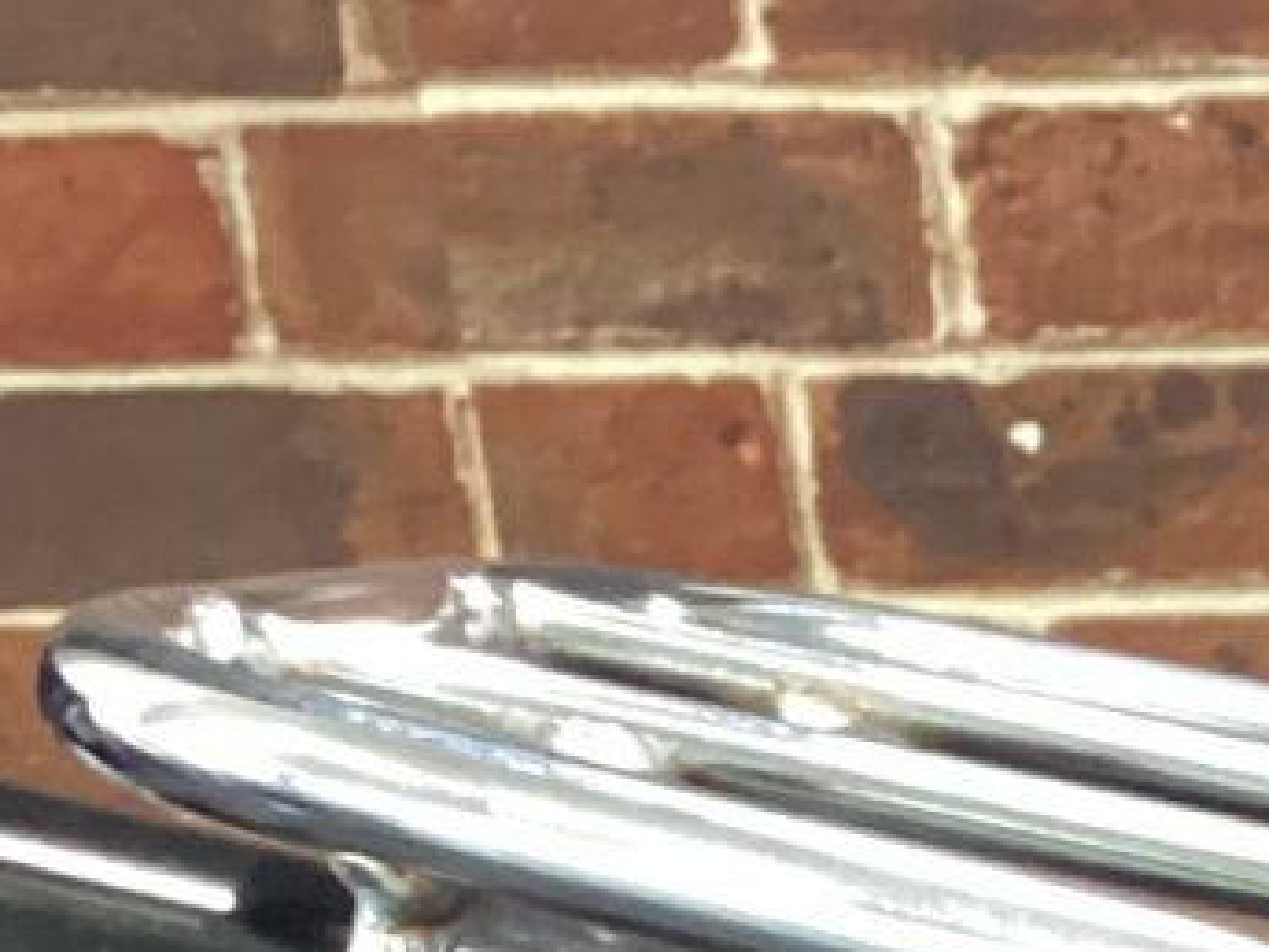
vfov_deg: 8.4
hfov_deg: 10.6
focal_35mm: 173
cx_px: 2379
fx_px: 6342
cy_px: 1410
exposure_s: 1/30
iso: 400
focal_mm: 3.3
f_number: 2.4
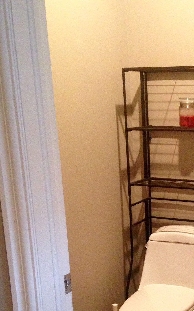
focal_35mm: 62
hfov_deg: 20.3
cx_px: 194
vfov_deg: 32.4
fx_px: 524
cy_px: 230
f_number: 2.4
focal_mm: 4.12
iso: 400
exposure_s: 1/15
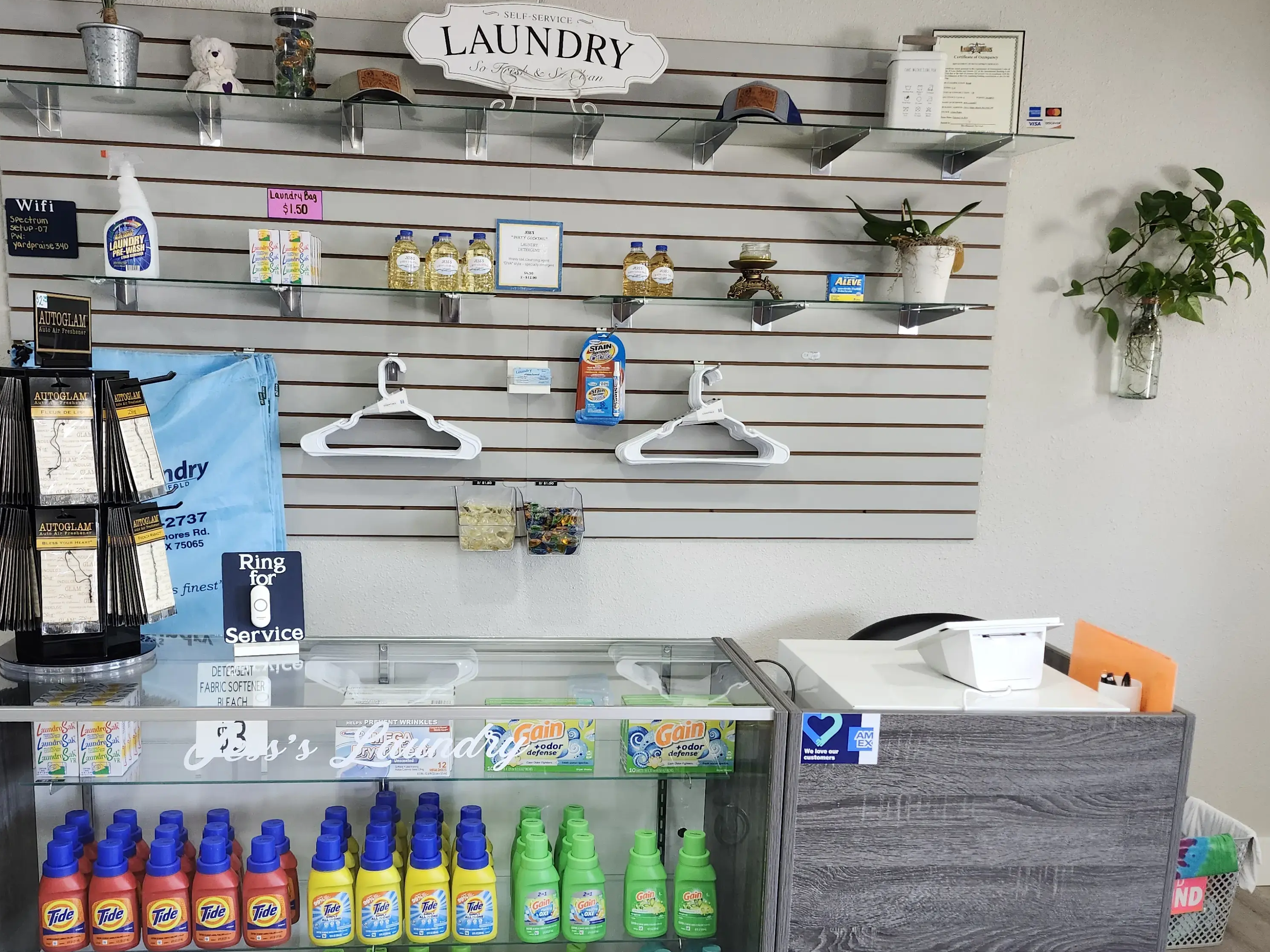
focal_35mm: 31
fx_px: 1137
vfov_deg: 45.2
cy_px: 571
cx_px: 595
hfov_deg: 58.3
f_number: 1.8
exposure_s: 1/120
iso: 250
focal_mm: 5.54
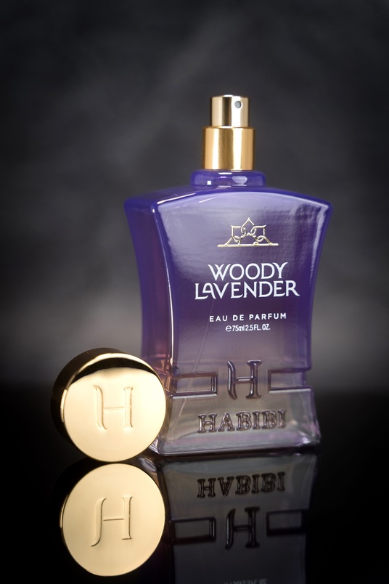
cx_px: 194
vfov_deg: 27.0
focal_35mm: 75
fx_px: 1216
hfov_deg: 18.2
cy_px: 292
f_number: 3.2
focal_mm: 75
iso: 100
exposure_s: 1/160
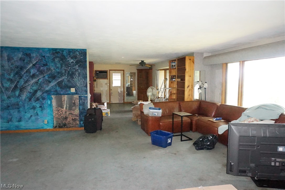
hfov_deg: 73.8
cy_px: 95
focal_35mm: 24
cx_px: 142
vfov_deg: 53.1
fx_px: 190
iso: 10000
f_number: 10
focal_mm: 16
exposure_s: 1/100
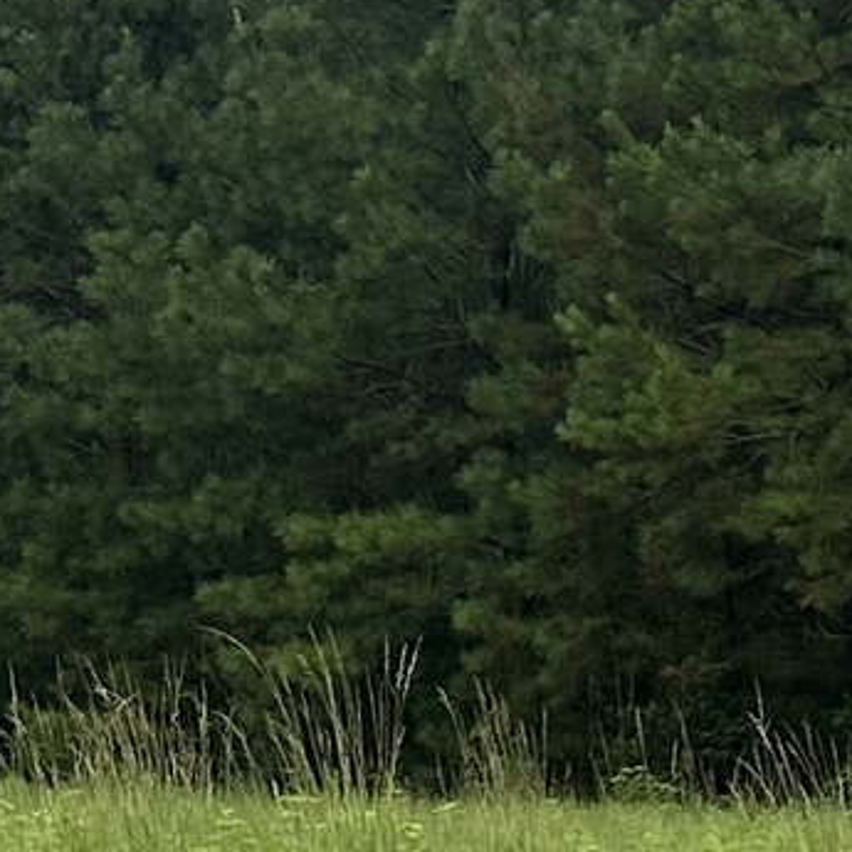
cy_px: 496
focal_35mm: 189
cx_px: -2104
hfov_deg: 7.5
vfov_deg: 9.3
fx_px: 5263
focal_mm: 6.86
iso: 80
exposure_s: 1/5263
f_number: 1.78
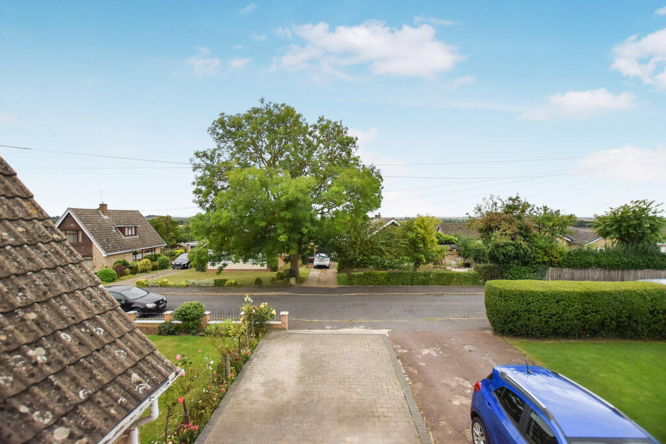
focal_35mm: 15
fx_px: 278
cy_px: 222
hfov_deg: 100.4
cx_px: 333
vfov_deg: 77.3
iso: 800
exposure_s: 1/4000
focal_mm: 10
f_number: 3.5
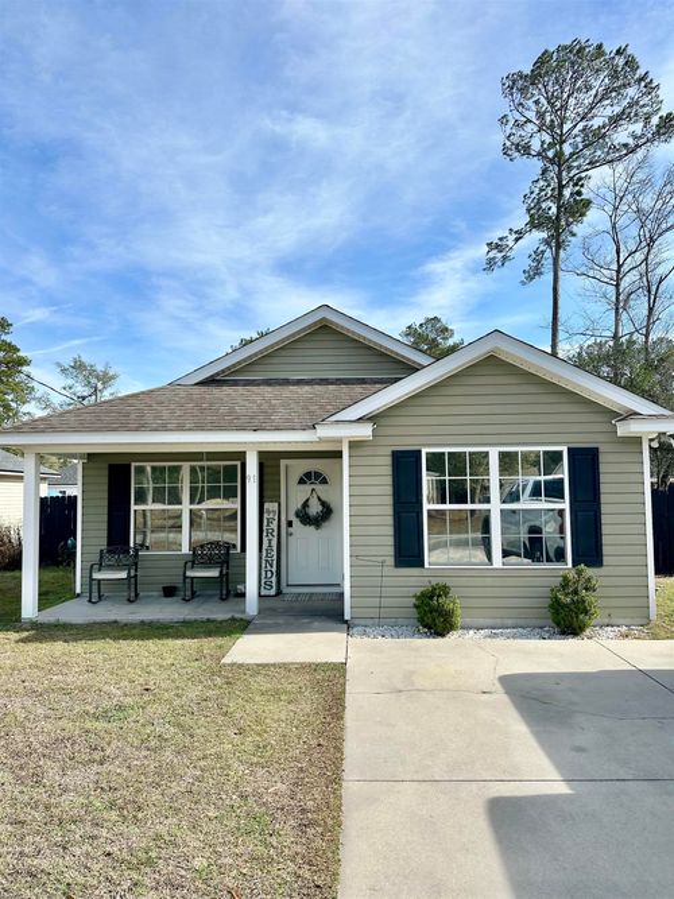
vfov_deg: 71.6
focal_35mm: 24
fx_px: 623
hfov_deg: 56.8
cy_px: 450
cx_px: 337
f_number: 1.78
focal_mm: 6.86
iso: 80
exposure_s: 1/4184
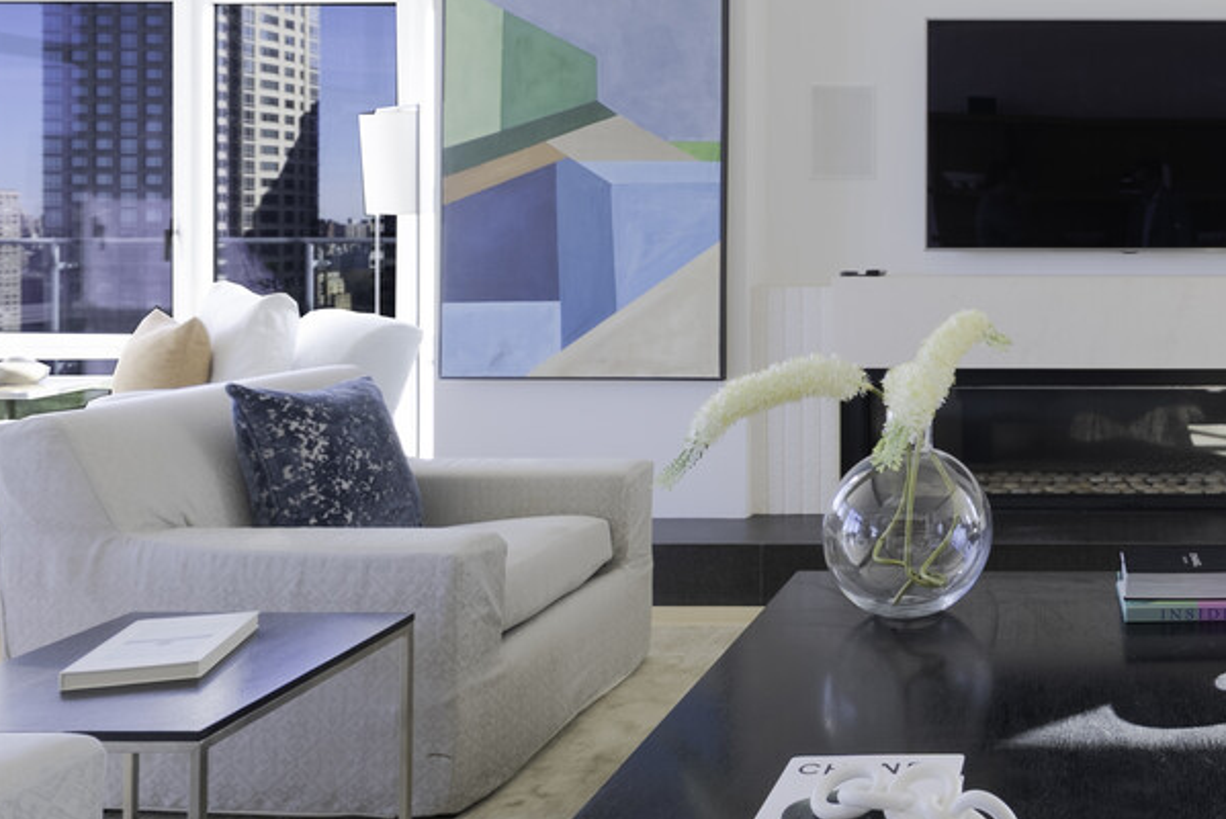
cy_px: 238
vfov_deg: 37.2
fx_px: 1192
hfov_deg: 48.5
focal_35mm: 35
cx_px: 1112
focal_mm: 14
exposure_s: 2
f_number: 8
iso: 100
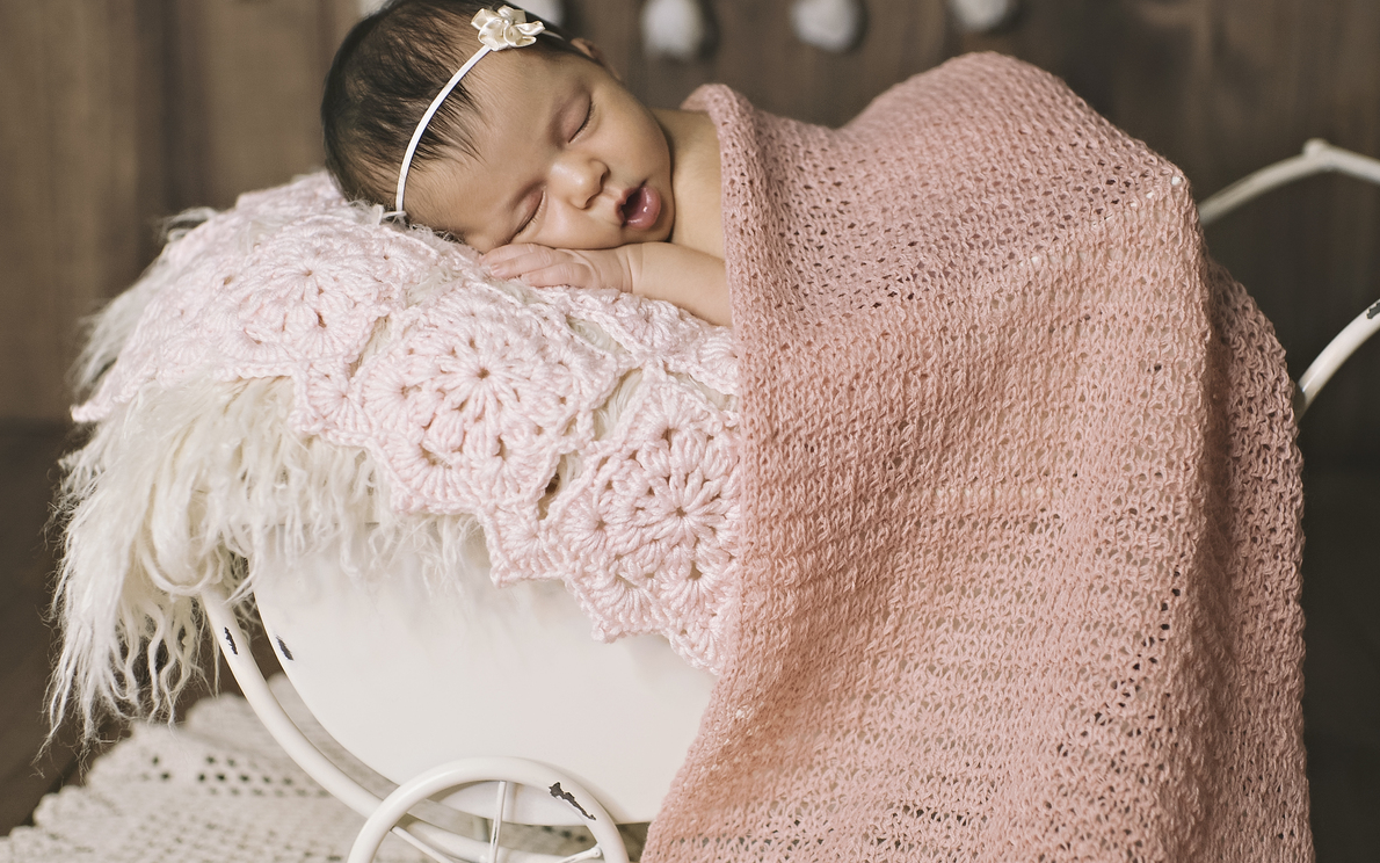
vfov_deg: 24.0
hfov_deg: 37.5
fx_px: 2031
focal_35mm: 54
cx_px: 689
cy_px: 458
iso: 320
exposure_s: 1/125
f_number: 2.2
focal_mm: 35
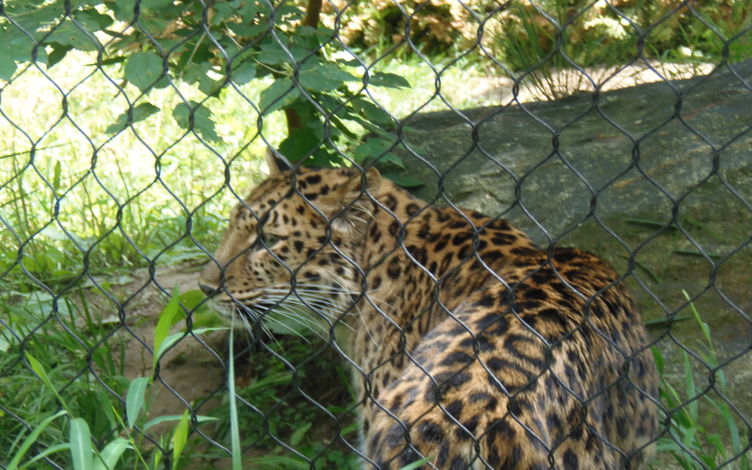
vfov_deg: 9.0
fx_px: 2971
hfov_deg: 14.4
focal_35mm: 145
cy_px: 263
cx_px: 374
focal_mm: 25.2
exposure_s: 1/50
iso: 100
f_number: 4.7
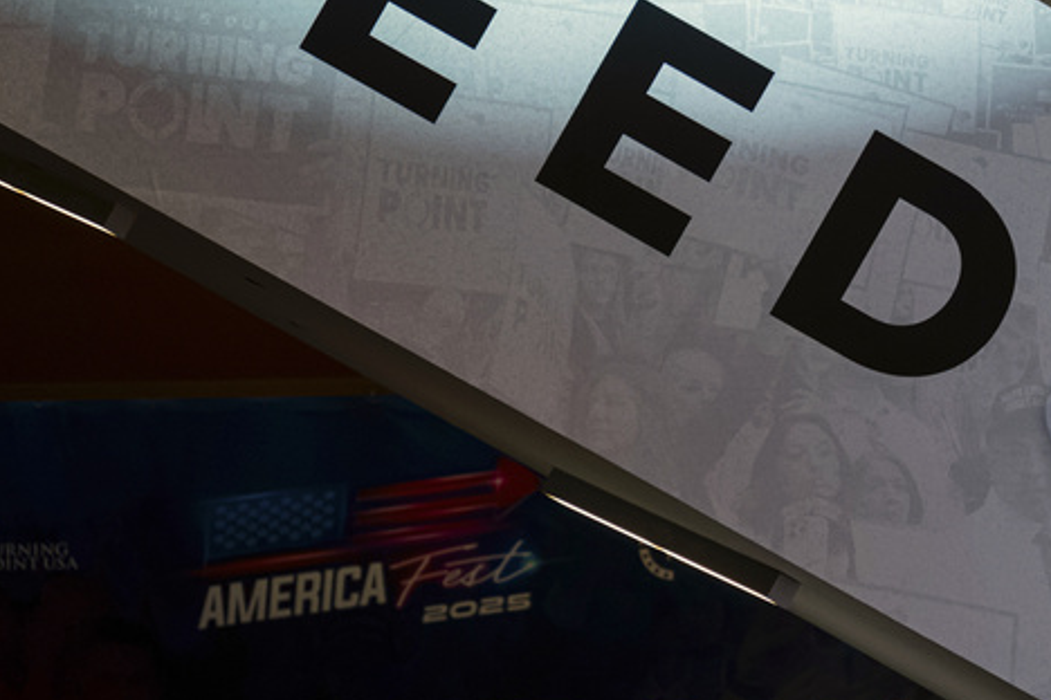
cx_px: 856
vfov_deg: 3.9
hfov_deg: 5.9
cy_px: 169
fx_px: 10217
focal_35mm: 350
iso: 2000
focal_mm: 160
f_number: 2.8
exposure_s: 1/320
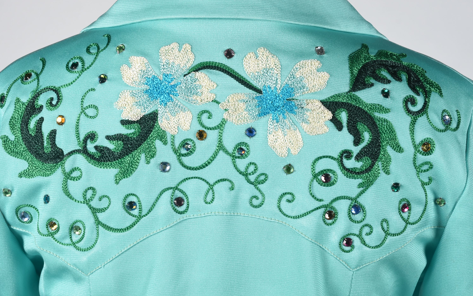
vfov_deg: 16.3
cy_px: 159
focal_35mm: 80
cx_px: 237
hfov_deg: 25.8
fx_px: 1031
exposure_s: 1/125
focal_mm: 52
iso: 200
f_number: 13
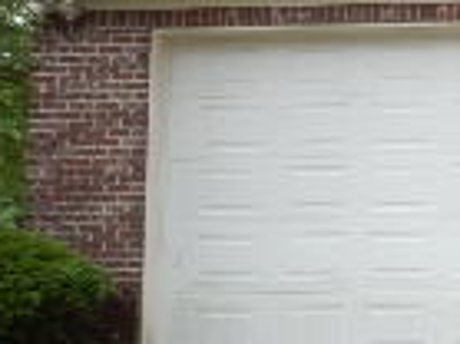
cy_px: 132
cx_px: 1019
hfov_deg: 13.6
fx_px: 1527
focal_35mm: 115
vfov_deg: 12.9
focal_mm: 4.5
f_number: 3.7
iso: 125
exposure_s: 1/160
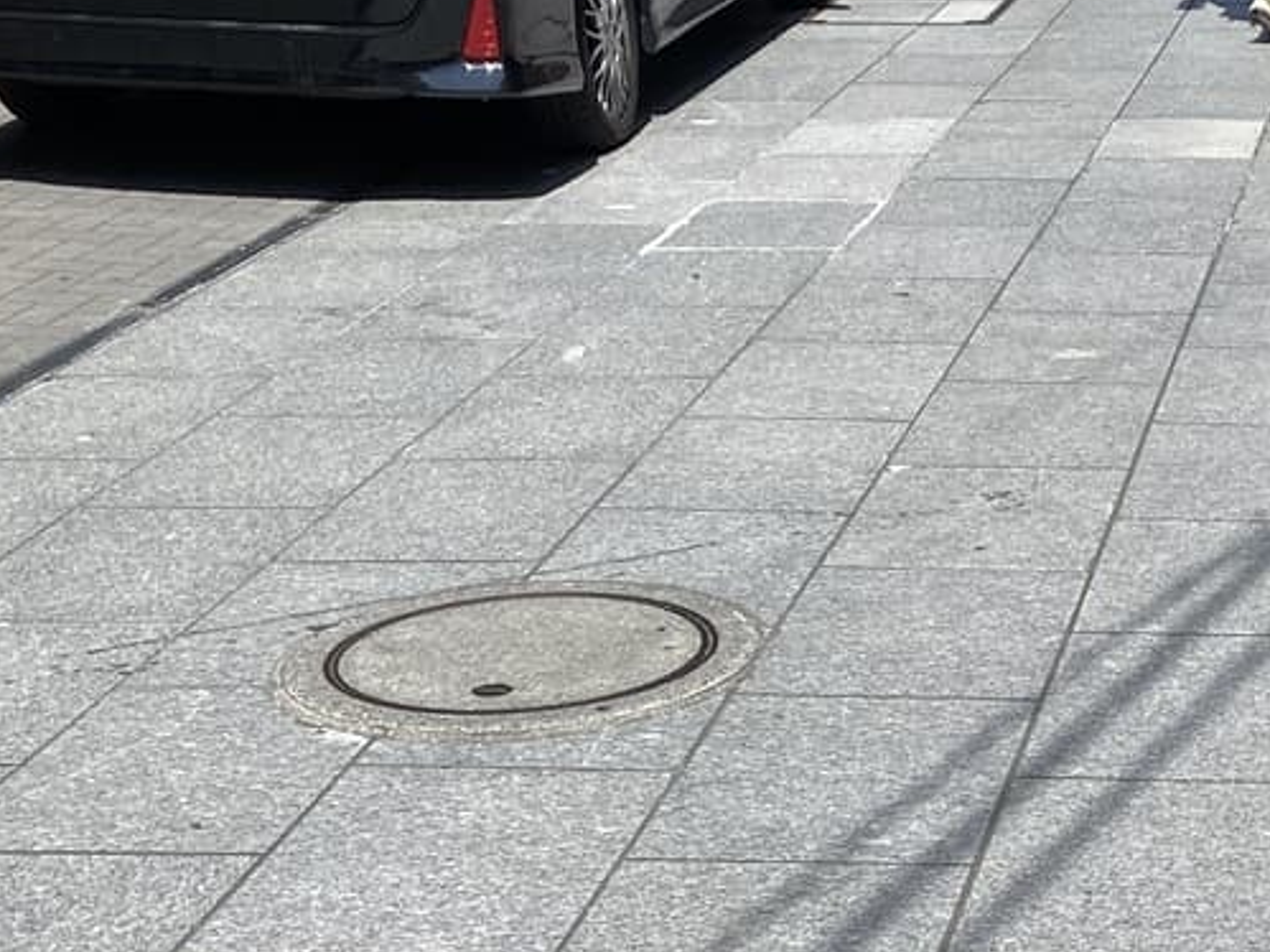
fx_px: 2751
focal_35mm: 75
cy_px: 1171
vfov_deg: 18.5
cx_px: 1397
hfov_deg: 24.3
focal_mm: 4.25
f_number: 1.8
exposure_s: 1/2755
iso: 32
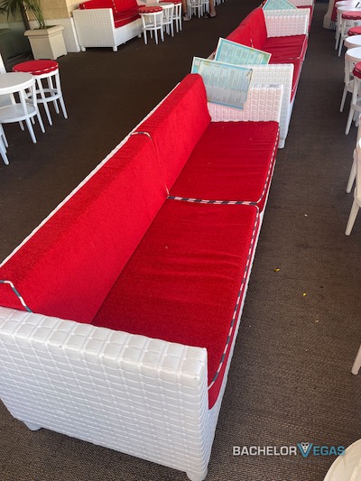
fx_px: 361
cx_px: 180
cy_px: 240
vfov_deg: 67.3
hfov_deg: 53.1
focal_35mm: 26
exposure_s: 1/130
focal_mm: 5.1
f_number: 1.6
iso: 32
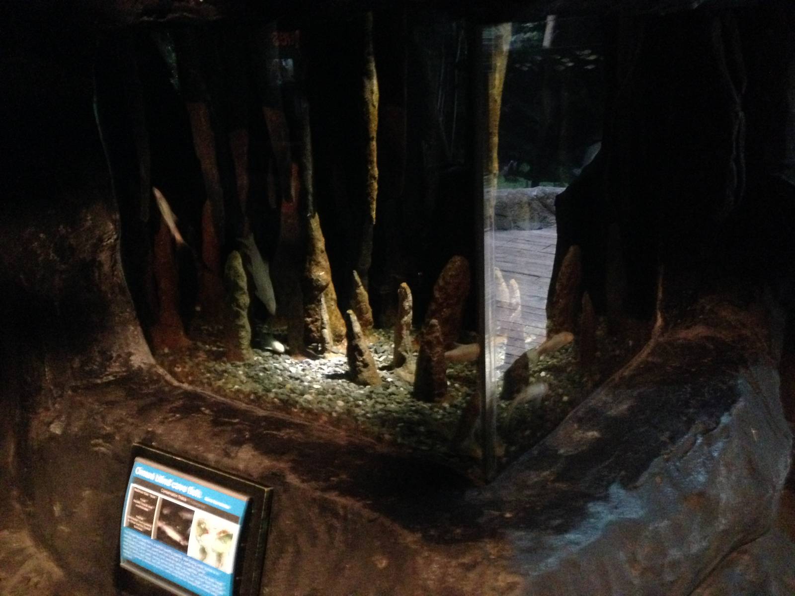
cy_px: 298
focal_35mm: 33
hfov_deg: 55.4
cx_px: 398
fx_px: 758
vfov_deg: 42.9
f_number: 2.4
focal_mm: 4.12
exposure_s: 1/15
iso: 800
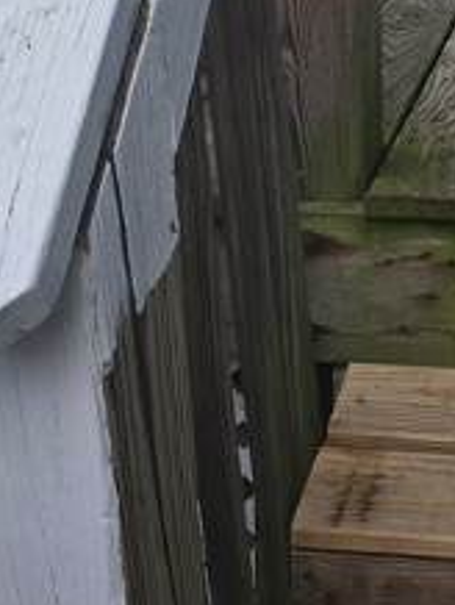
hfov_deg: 17.6
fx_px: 1417
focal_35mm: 81
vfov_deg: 23.4
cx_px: 508
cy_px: 56
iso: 12
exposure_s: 1/191
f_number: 1.7
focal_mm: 6.3
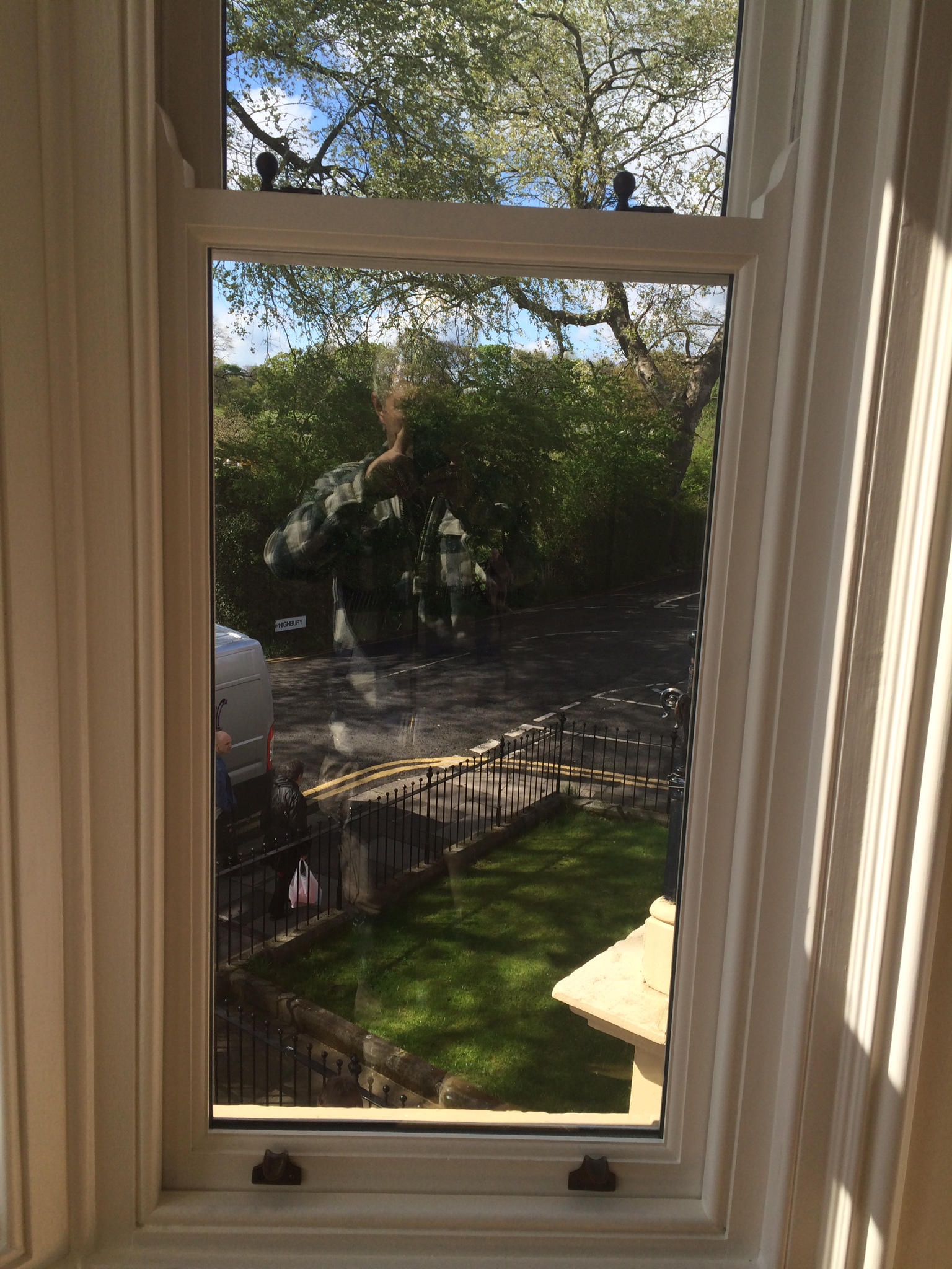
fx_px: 1100
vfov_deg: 60.0
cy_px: 634
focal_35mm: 30
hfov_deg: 46.8
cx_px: 476
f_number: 2.2
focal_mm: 4.12
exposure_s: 1/977
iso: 32
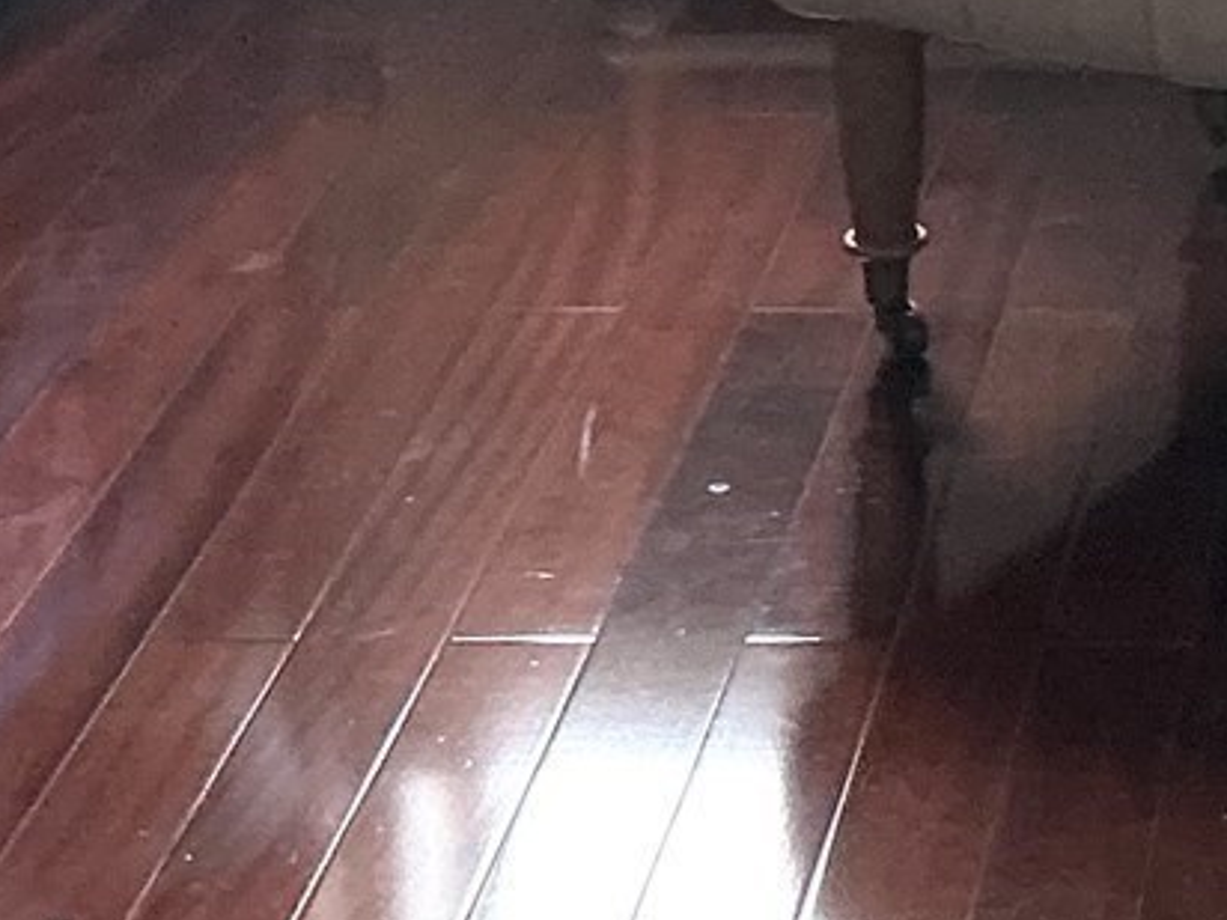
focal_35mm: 144
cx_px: 1421
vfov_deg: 9.7
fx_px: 5104
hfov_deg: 13.4
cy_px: -777
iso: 125
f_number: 1.8
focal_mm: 3
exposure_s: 1/60
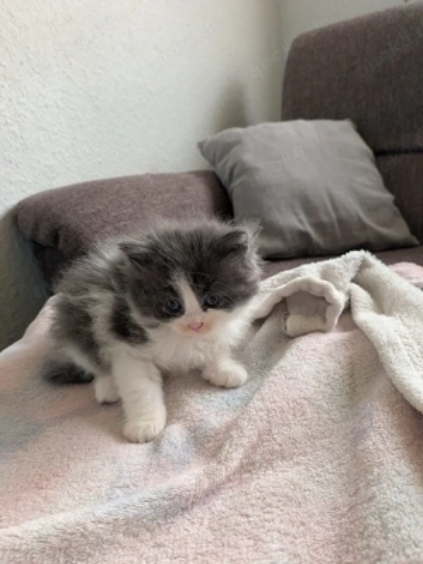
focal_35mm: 24
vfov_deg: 71.6
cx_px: 212
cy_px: 282
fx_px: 391
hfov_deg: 56.8
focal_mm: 4.53
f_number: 1.7
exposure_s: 1/233
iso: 1332
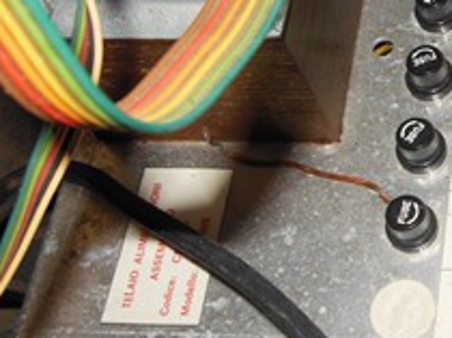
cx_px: 476
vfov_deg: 23.5
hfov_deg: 28.8
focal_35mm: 62
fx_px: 809
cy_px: 103
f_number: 3.3
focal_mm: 5.2
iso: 125
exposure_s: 1/25
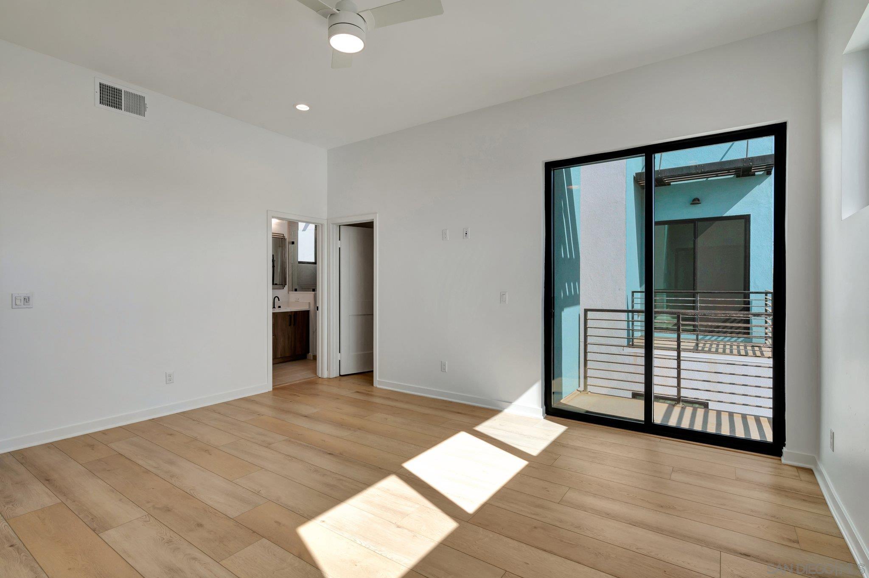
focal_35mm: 17
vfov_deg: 70.3
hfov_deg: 93.3
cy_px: 289
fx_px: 410
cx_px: 434
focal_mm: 17
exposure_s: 1/200
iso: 400
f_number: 8
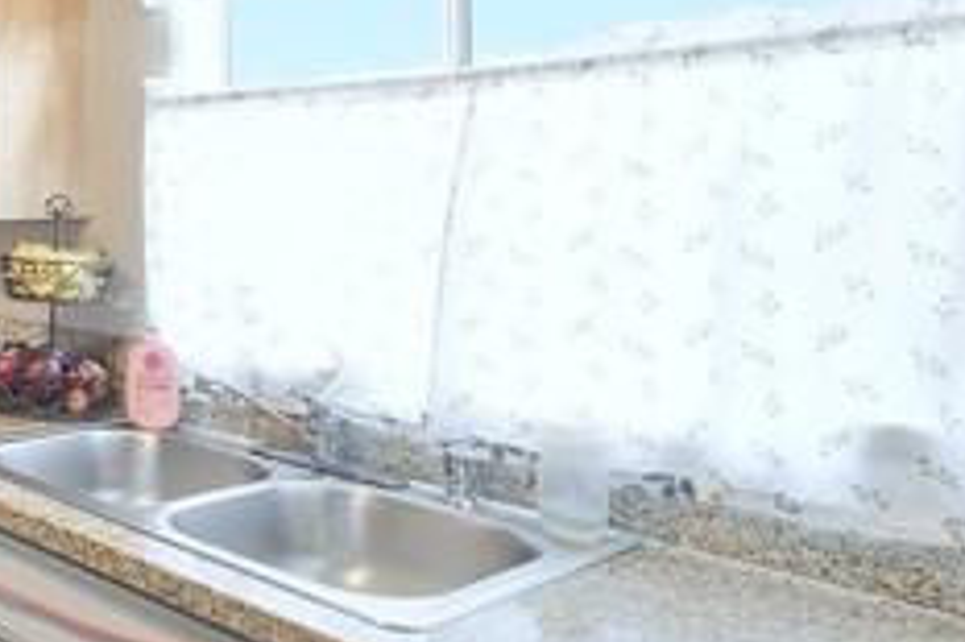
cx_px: -186
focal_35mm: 33
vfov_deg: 39.0
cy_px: 174
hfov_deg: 40.6
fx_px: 884
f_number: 4.5
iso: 1600
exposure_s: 1/400
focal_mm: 12
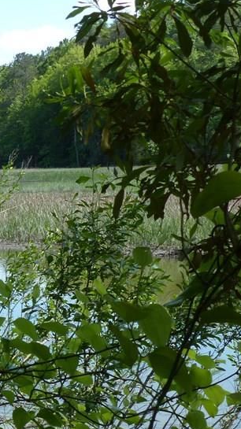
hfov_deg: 13.4
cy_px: 243
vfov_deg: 25.3
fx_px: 956
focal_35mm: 84
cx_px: -139
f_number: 4
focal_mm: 7.4
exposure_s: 1/160
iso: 100
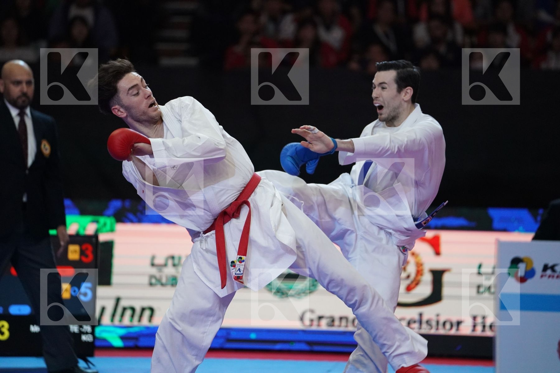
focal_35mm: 194
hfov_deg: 10.6
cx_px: 280
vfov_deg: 7.1
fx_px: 3018
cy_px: 186
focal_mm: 194
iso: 5000
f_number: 2.8
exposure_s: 1/1000
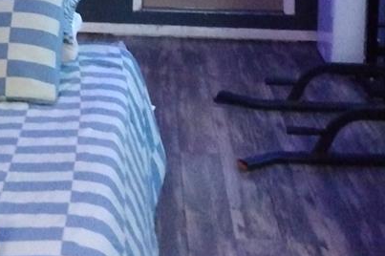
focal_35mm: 62
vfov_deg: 19.8
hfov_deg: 31.2
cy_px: -95
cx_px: 51
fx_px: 662
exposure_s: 1/15
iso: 2048
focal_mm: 3.54
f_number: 2
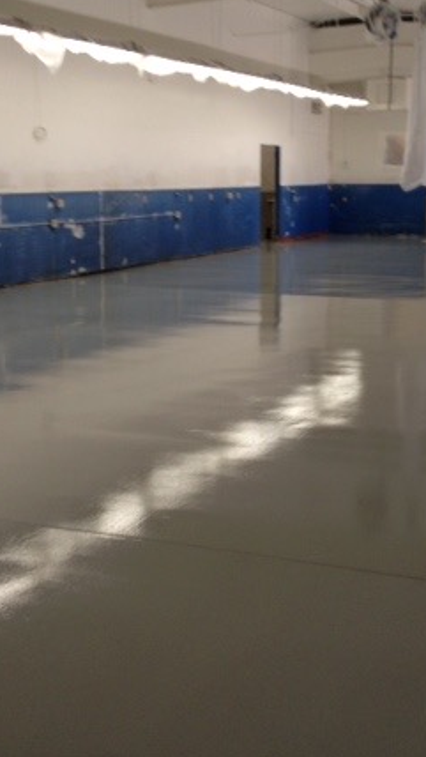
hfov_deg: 21.0
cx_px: 300
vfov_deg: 36.6
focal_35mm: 57
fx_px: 1144
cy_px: 340
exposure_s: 1/40
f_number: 2.4
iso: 80
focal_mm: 4.28
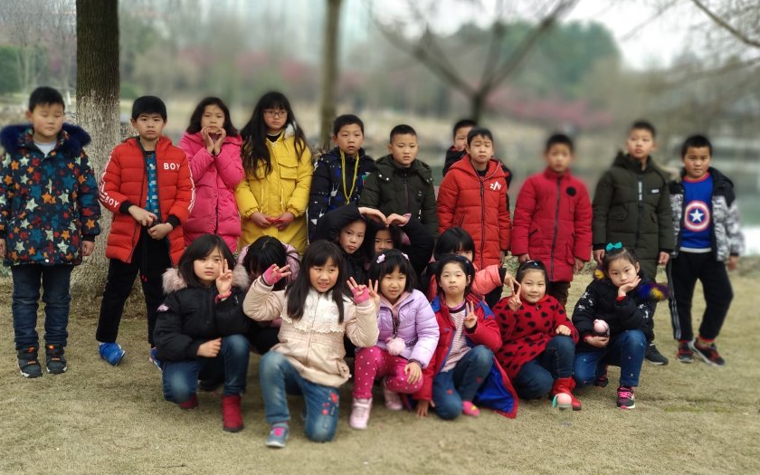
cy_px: 227
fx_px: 1160
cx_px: 378
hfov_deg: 36.3
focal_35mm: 56
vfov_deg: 23.1
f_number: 2.6
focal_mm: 5.99
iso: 100
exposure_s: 1/100
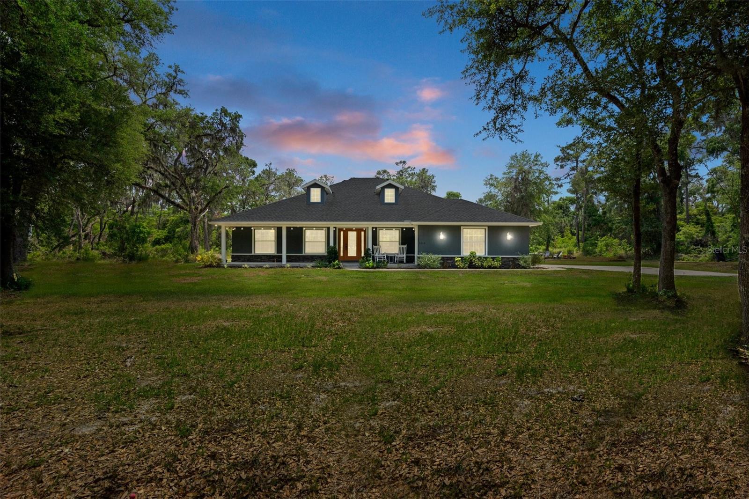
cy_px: 250
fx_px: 374
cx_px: 374
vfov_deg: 67.4
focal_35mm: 18
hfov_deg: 90.0
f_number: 8
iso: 400
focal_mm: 18
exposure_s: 1/160
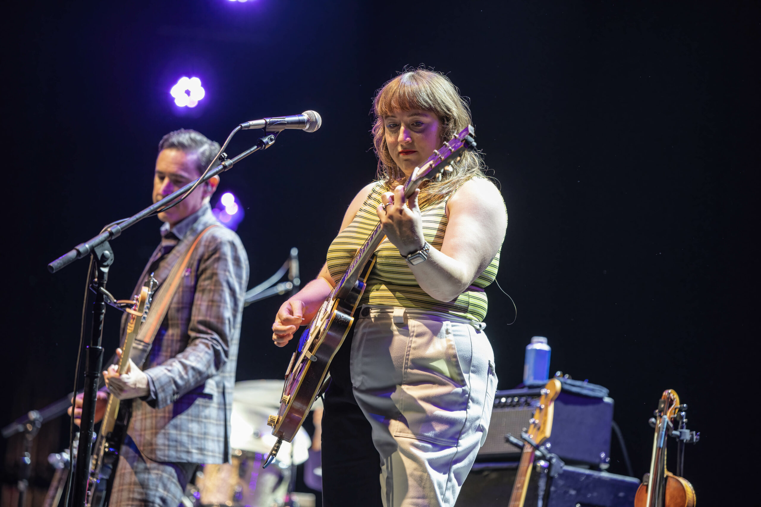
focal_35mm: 135
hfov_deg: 15.2
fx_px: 2852
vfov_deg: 10.1
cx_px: 380
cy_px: 254
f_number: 2.8
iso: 2000
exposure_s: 1/500
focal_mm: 135
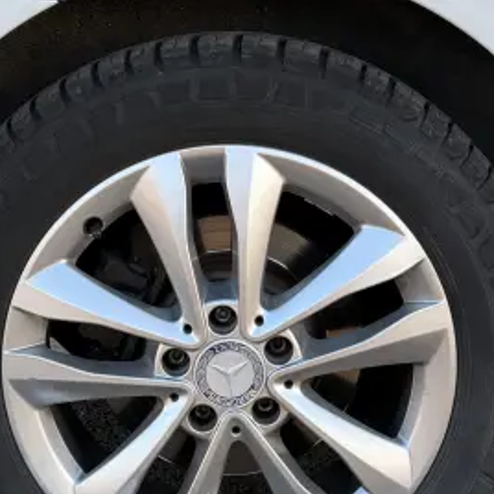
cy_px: 247
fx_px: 920
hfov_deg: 30.0
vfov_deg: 30.0
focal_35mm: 57
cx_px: 230
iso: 80
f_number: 1.78
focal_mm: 6.76
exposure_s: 1/620
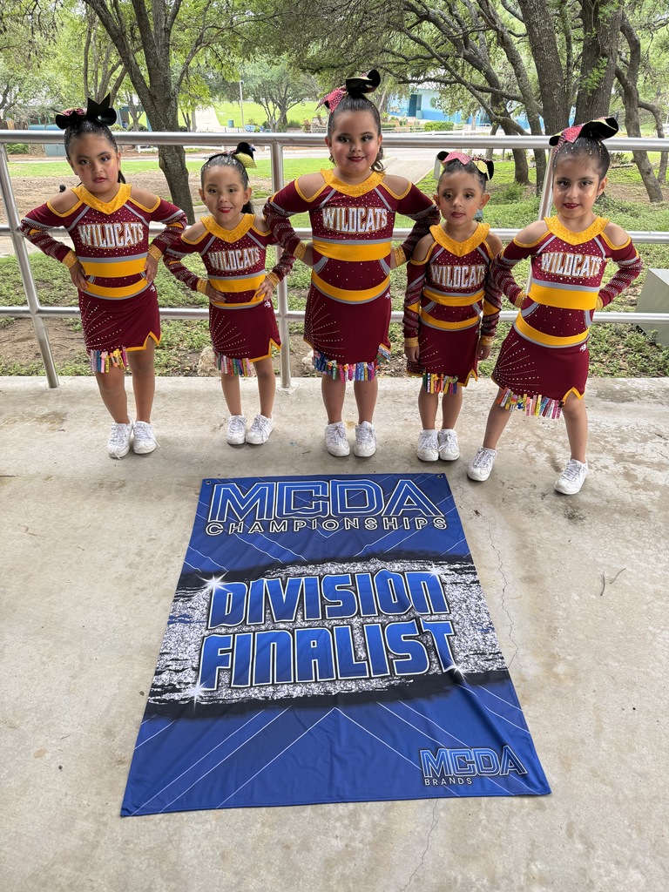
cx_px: 334
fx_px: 618
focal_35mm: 24
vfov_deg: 71.6
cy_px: 446
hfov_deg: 56.8
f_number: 1.78
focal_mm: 6.76
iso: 100
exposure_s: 1/121
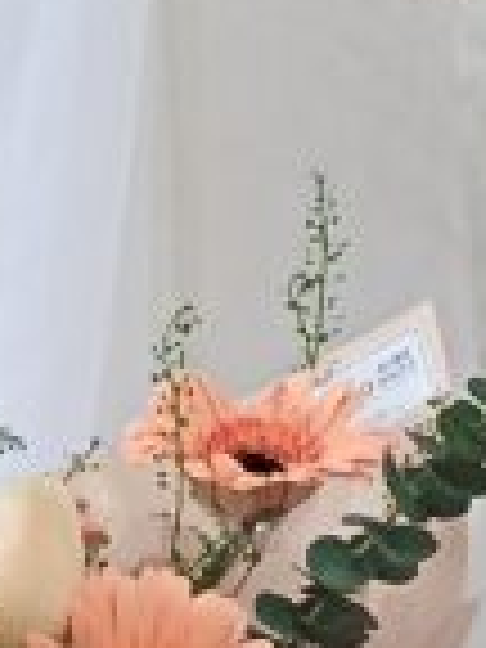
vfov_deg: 10.4
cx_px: 194
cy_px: 796
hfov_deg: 7.9
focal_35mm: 187
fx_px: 3501
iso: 804
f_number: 3.5
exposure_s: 1/30
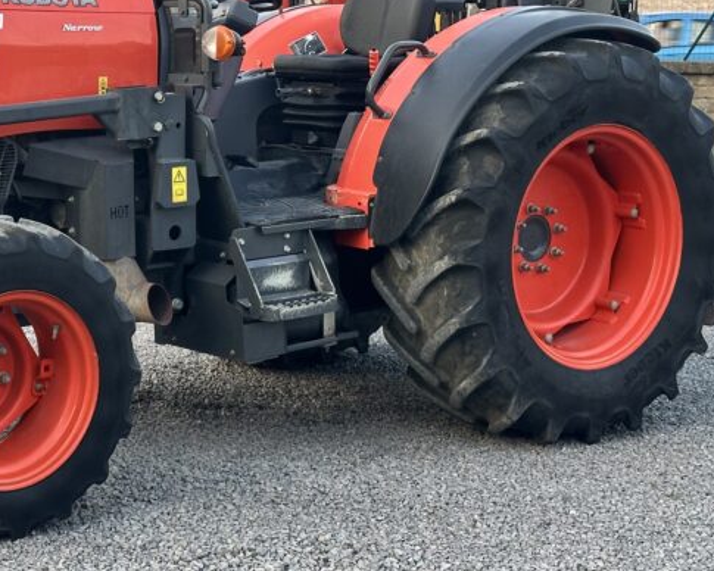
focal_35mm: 87
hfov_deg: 21.6
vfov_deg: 17.6
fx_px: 1838
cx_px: 109
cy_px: 198
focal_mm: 6.86
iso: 80
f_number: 1.78
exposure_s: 1/83
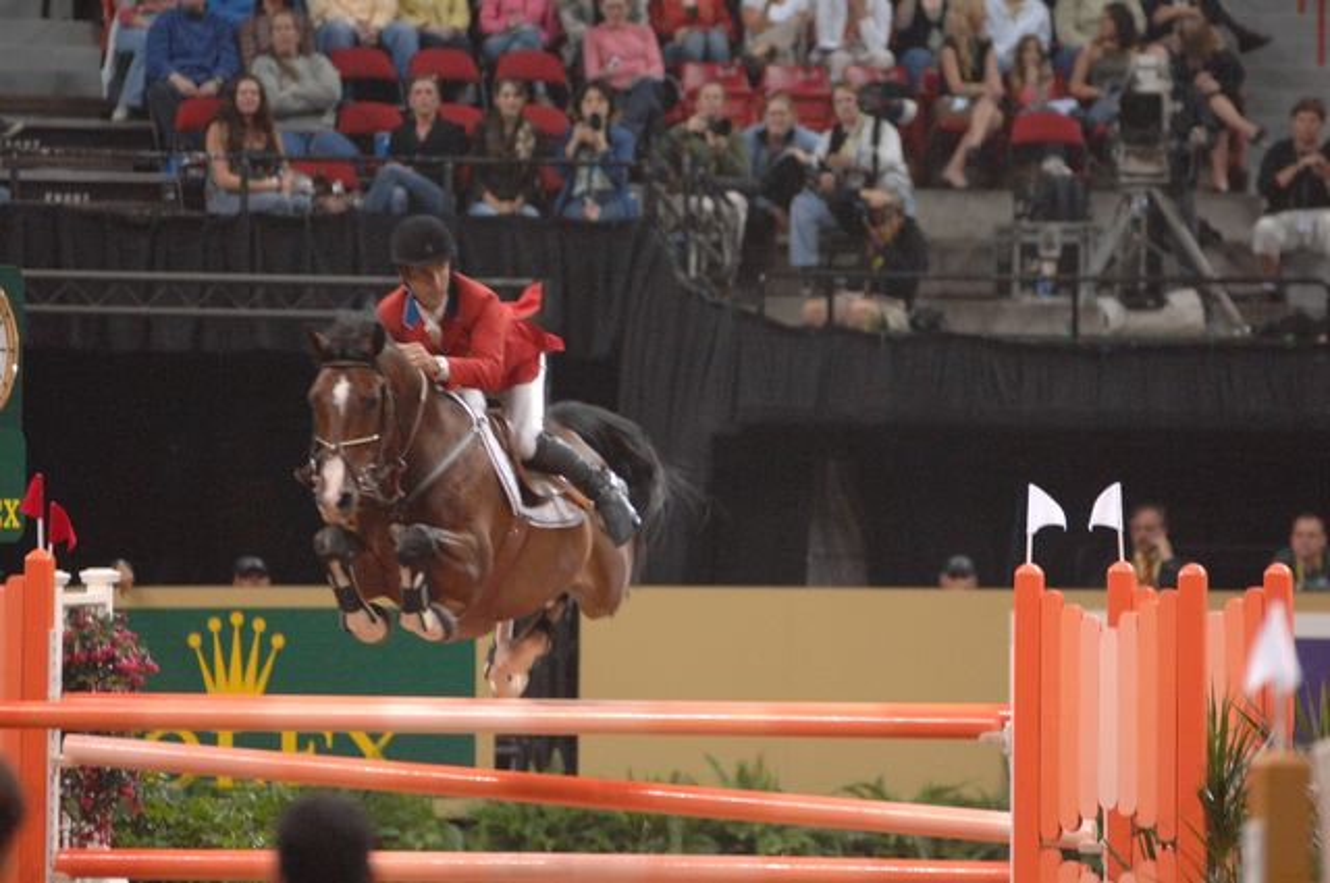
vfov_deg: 4.6
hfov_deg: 6.9
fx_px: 11069
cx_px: 665
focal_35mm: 300
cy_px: 442
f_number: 2.8
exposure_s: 1/320
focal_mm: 200
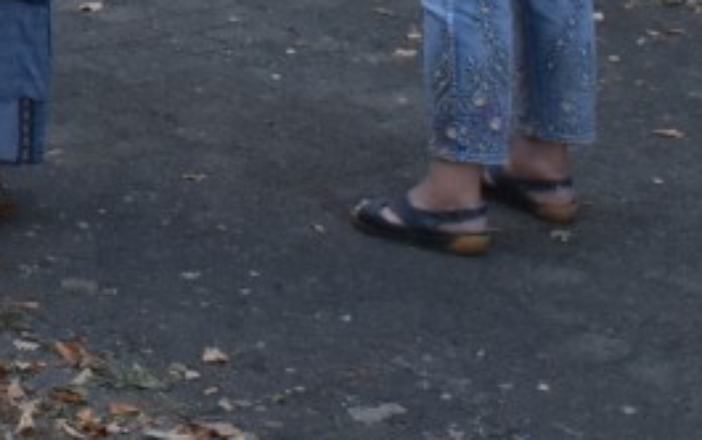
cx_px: -493
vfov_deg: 6.9
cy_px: -973
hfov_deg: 11.7
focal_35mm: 168
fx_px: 3216
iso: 800
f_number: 8
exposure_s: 1/320
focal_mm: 18
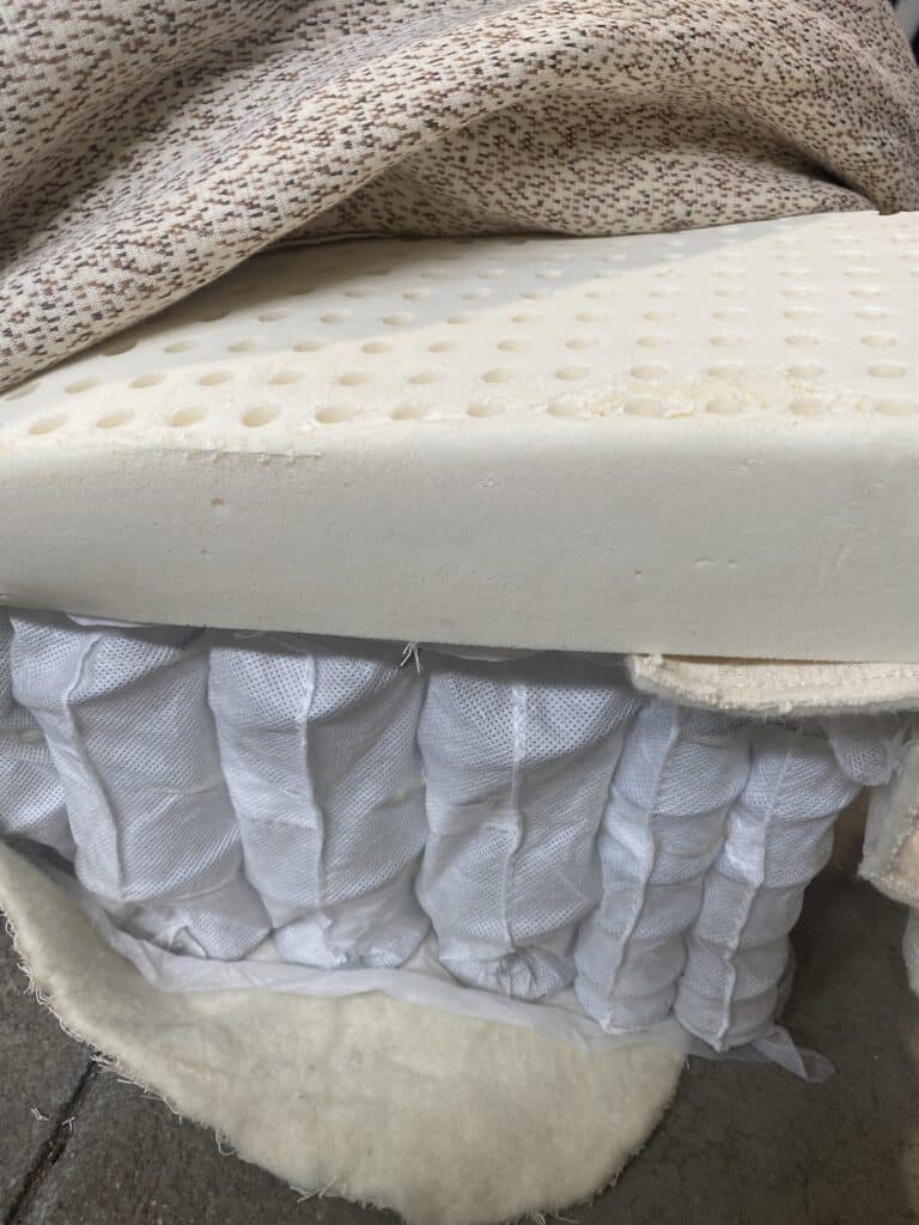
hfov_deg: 53.1
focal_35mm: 26
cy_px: 612
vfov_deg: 67.3
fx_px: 920
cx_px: 460
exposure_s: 1/60
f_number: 1.8
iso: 64
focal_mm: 4.25
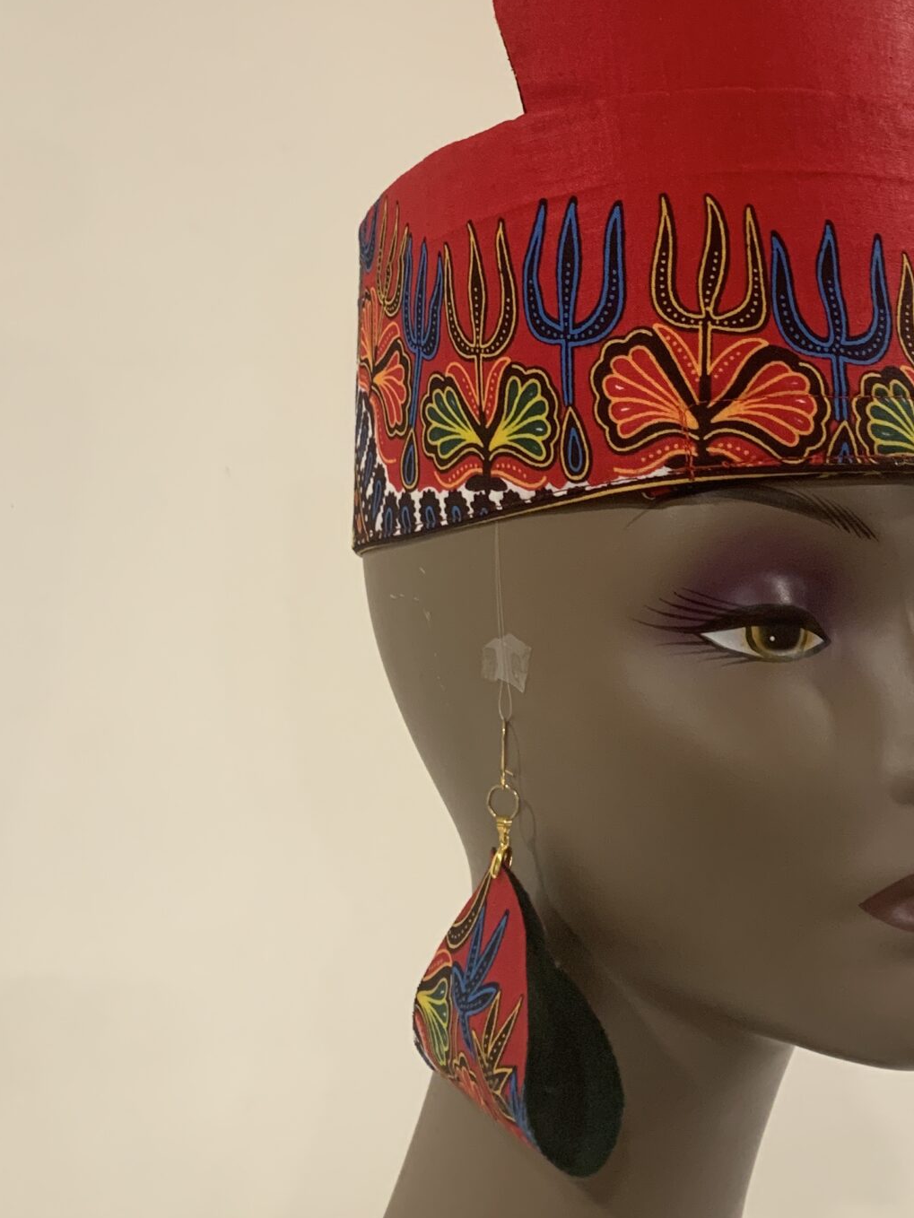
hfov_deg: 29.7
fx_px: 1725
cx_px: 483
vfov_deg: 38.1
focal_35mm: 49
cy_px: 334
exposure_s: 1/60
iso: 250
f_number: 1.8
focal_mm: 4.25
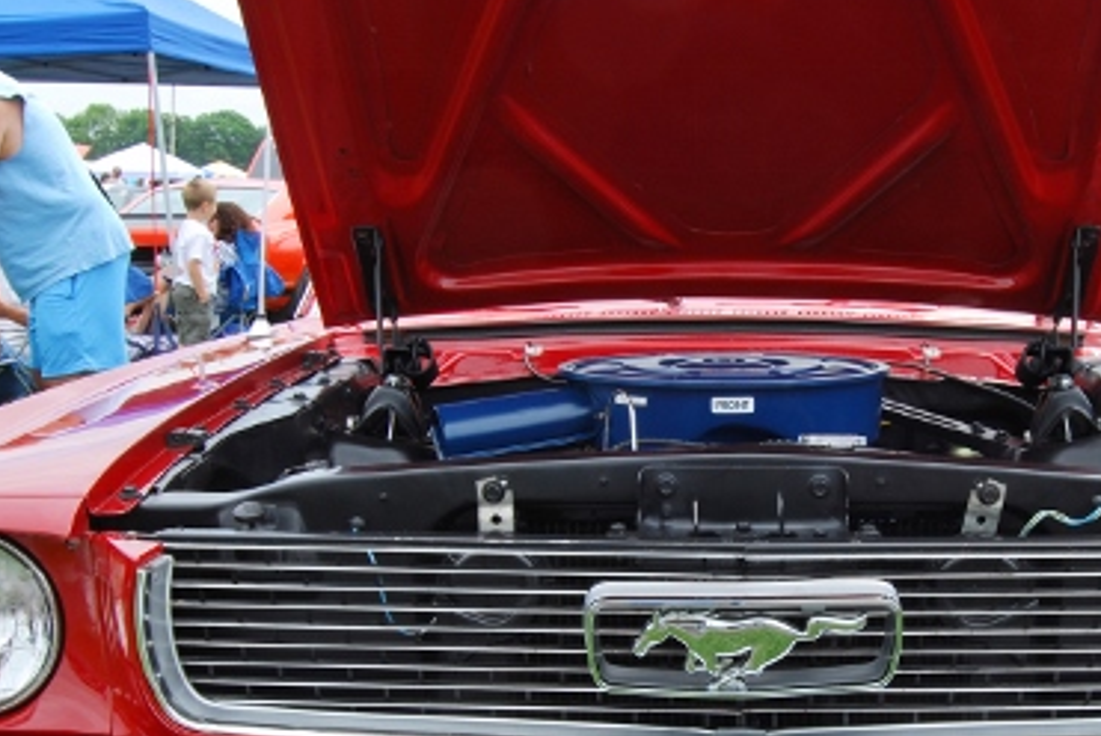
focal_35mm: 57
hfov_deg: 34.6
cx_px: 754
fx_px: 1745
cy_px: 540
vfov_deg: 23.6
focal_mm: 22
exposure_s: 1/80
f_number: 13
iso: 200
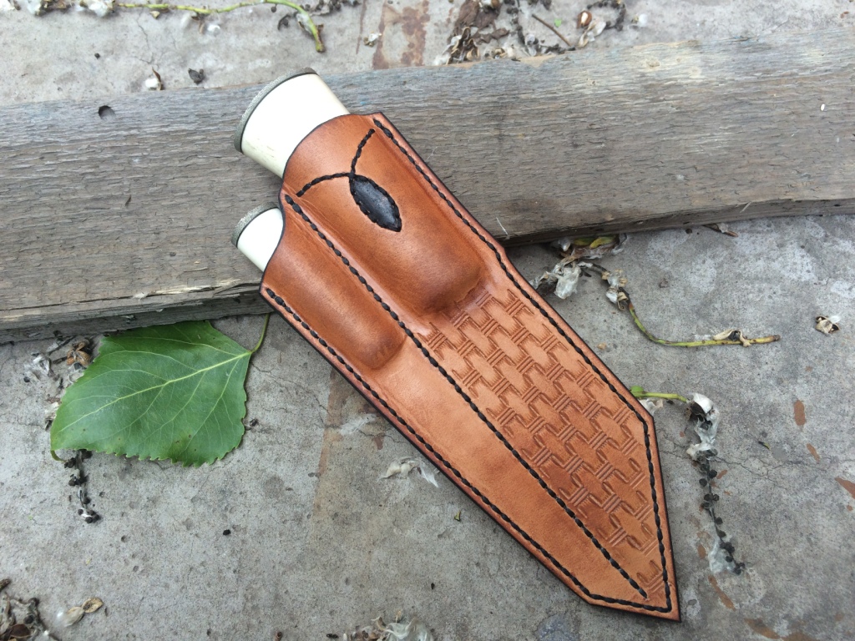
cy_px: 320
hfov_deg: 61.7
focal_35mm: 29
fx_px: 716
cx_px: 428
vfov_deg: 48.2
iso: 50
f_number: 2.2
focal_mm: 4.15
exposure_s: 1/120
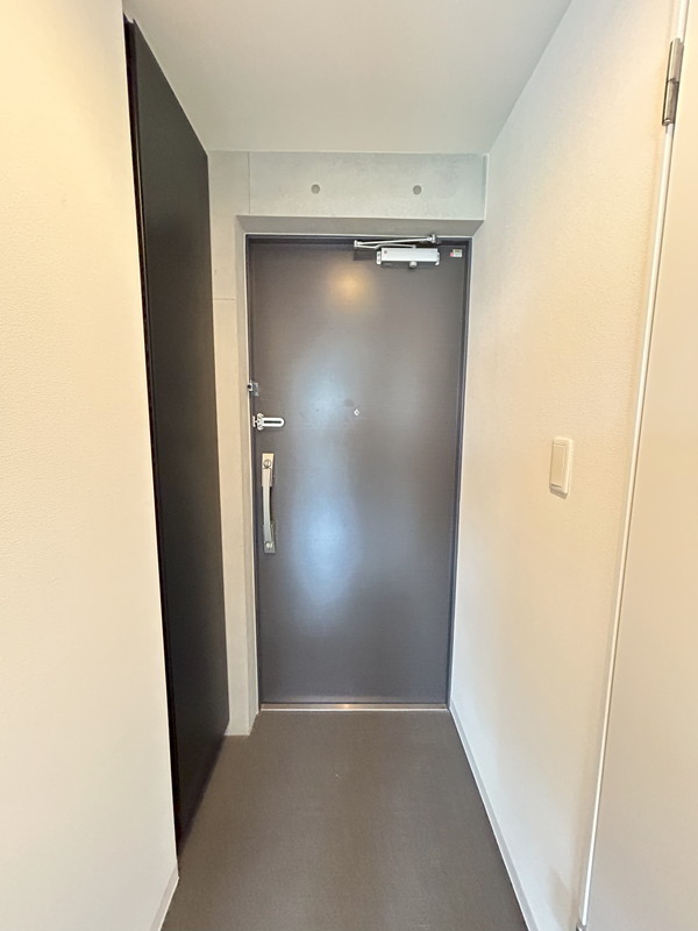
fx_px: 376
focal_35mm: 14
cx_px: 349
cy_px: 466
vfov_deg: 102.1
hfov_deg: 85.7
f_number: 2.4
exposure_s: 1/60
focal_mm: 1.54
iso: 1600
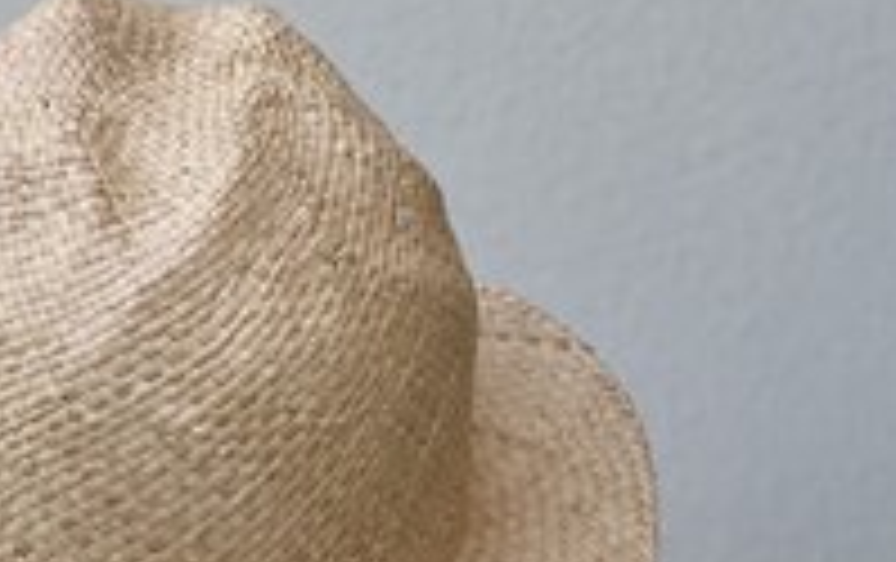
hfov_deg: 11.8
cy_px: 517
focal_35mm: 177
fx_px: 4328
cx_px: 167
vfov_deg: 7.4
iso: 20
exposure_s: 1/157
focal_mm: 6
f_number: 2
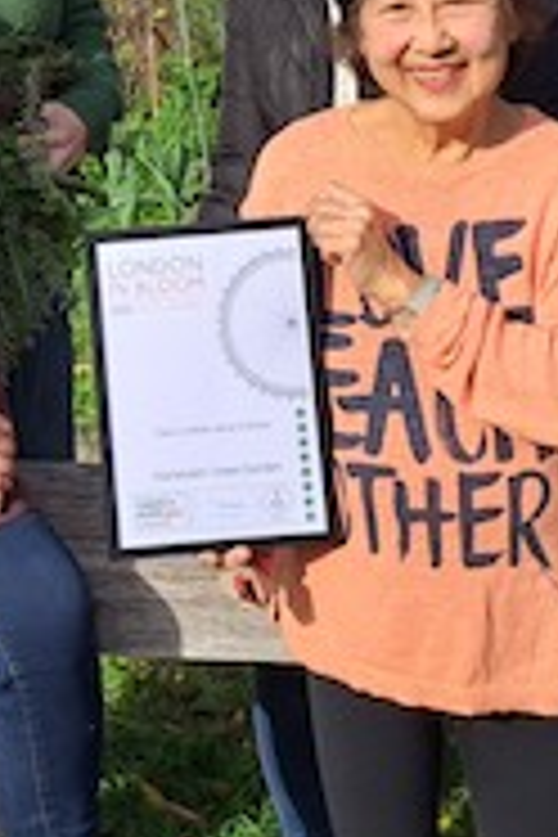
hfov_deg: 16.1
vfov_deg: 22.7
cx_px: 72
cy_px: -104
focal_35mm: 84
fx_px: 1953
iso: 32
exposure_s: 1/1233
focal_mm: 4.65
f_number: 1.8
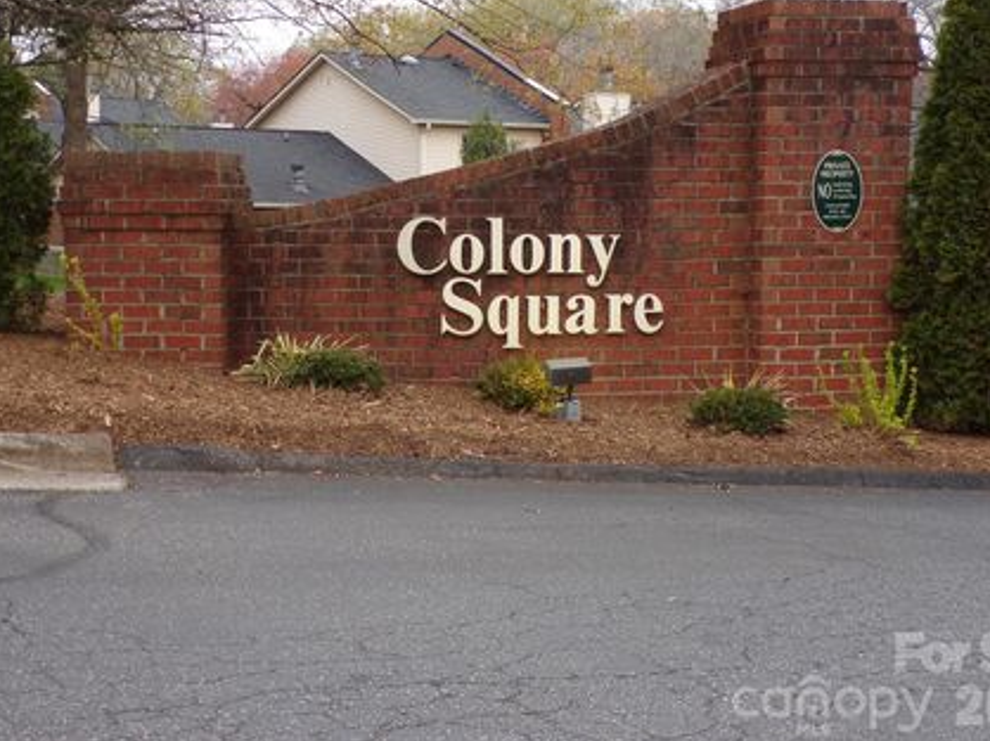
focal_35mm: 67
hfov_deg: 29.0
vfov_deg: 21.9
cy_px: 302
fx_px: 1915
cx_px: 488
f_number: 5.3
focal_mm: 10.1
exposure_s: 1/140
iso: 80
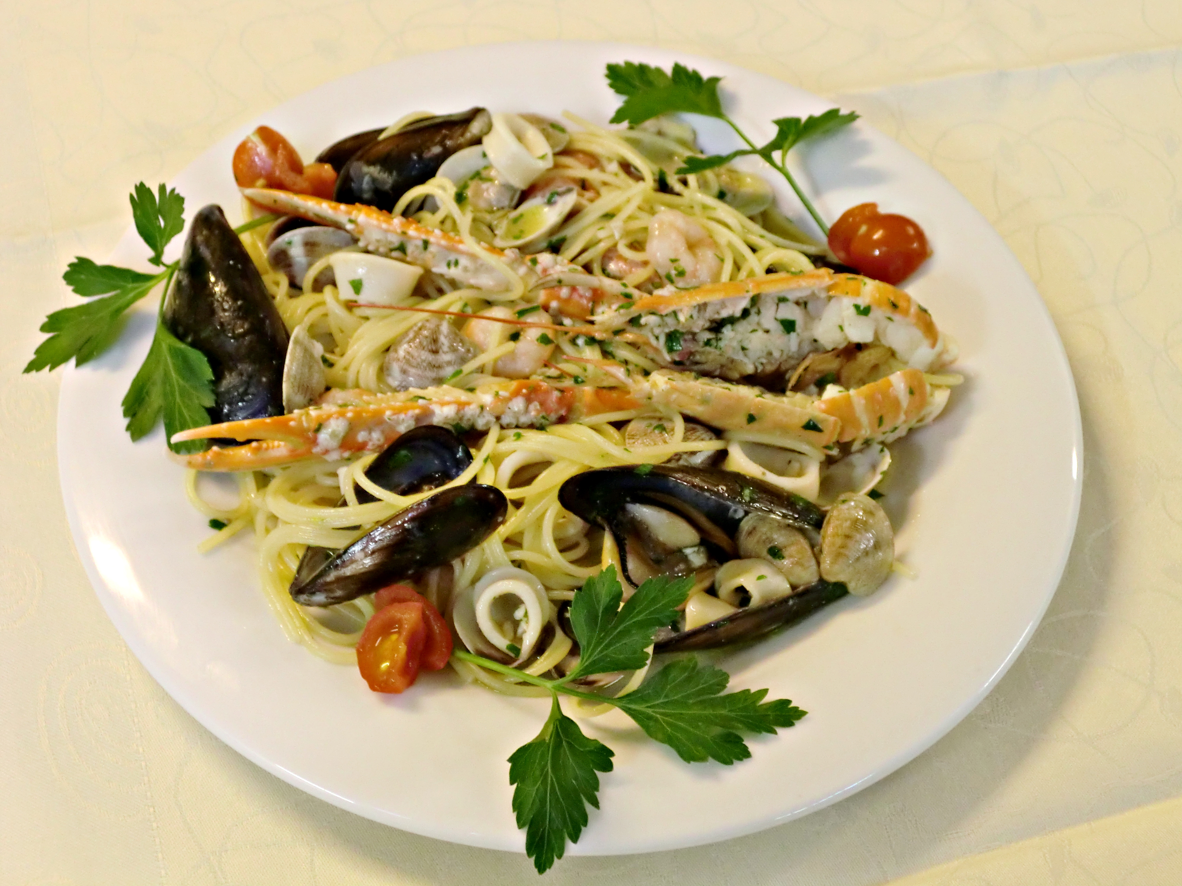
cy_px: 443
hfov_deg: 37.5
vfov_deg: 28.6
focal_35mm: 51
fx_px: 1741
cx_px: 591
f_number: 3.8
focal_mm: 9.4
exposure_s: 1/30
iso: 400
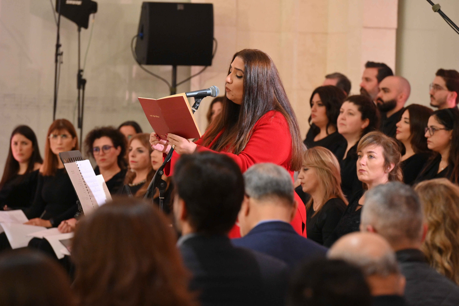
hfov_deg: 10.3
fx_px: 2549
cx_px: 230
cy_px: 153
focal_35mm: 200
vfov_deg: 6.9
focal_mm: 200
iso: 5000
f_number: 5.6
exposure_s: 1/160
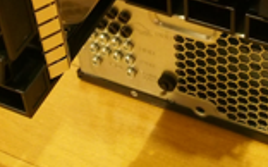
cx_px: 192
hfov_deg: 21.1
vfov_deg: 12.9
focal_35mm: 98
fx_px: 715
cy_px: -52
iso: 3200
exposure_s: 1/3
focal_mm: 18
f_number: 8
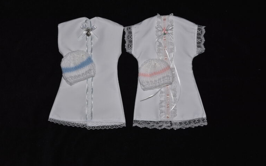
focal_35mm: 74
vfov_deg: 17.6
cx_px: 133
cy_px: 83
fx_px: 536
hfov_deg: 27.9
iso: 100
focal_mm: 48
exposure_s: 1/125
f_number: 5.3
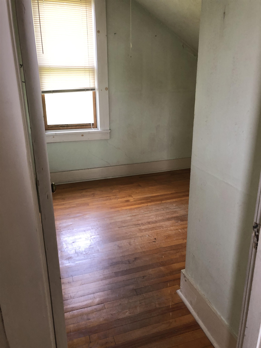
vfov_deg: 63.4
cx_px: 130
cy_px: 174
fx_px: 281
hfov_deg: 49.7
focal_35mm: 28
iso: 32
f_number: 1.8
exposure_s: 1/20
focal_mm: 4
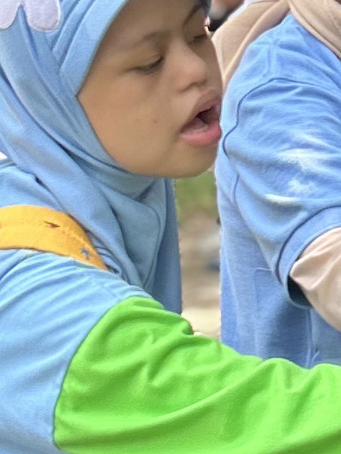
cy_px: 171
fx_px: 2258
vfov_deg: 11.5
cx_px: 558
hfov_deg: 8.4
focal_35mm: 172
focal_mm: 5.7
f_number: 1.5
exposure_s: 1/123
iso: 32
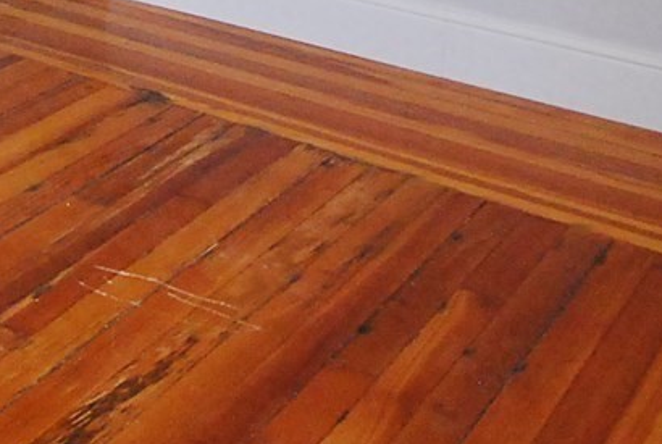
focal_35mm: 75
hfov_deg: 24.8
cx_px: -90
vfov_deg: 16.4
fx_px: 1382
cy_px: -248
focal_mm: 10
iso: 1600
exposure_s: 1/50
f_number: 4
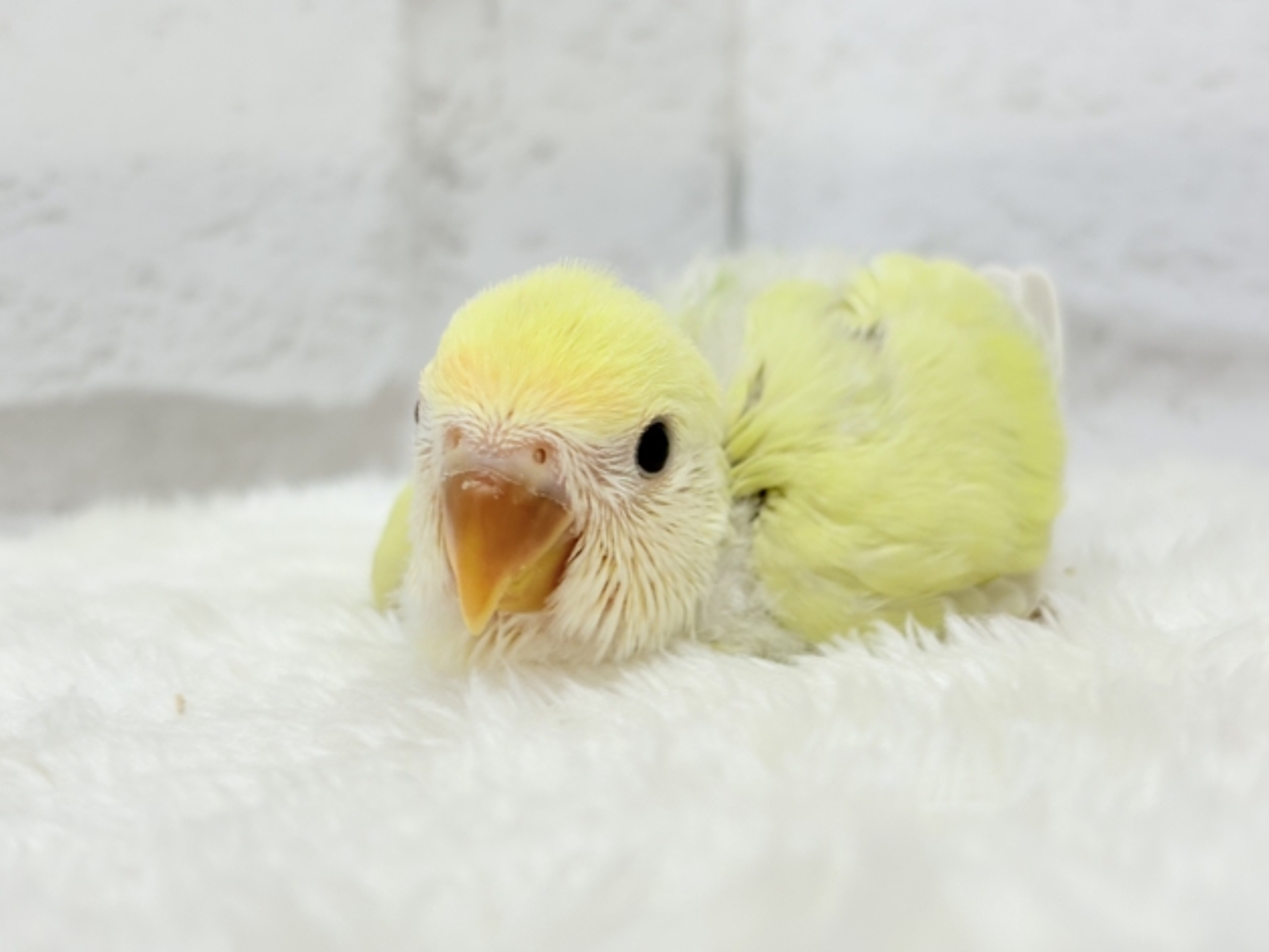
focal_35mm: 53
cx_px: 639
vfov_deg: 27.5
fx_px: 1943
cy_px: 473
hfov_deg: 36.2
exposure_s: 1/50
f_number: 1.6
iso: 32
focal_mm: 5.96
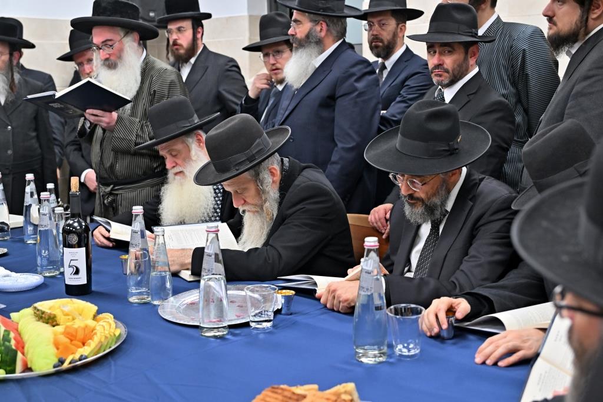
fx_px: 720
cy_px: 201
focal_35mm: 43
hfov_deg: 45.4
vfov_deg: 31.2
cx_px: 302
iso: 640
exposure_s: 1/200
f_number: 4
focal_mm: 43
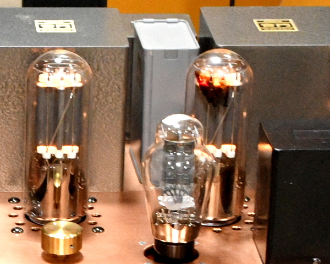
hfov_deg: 9.7
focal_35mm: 196
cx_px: -51
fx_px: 1914
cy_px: 264
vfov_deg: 7.9
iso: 3200
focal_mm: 30
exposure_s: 1/25
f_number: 10
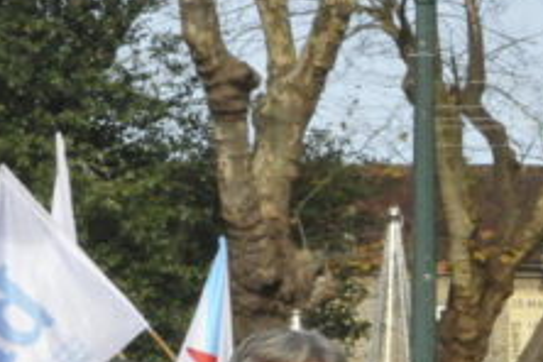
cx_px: 893
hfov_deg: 10.0
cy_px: 433
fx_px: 2971
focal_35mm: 197
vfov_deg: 6.9
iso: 1600
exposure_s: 1/400
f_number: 20
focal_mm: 38
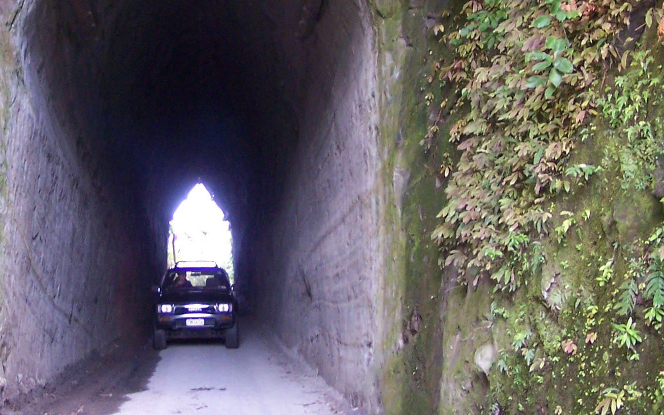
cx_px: 234
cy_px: 150
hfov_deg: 25.4
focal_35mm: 81
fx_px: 1466
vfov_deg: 16.1
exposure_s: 1/20
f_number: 2.8
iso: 140
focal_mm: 6.7
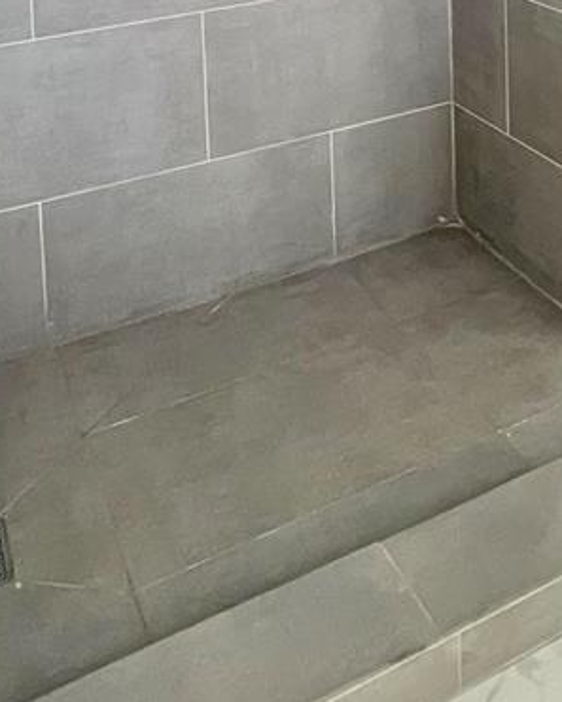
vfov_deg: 33.0
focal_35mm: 41
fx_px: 852
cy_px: -214
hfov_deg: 36.5
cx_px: 284
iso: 500
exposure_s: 1/60
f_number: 1.8
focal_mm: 1.57
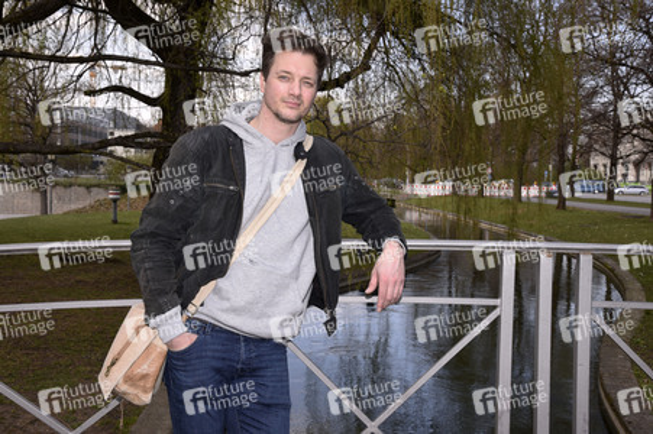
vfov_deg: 29.2
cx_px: 326
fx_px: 834
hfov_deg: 42.8
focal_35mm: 46
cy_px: 217
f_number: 11
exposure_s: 1/160
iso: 640
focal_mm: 46
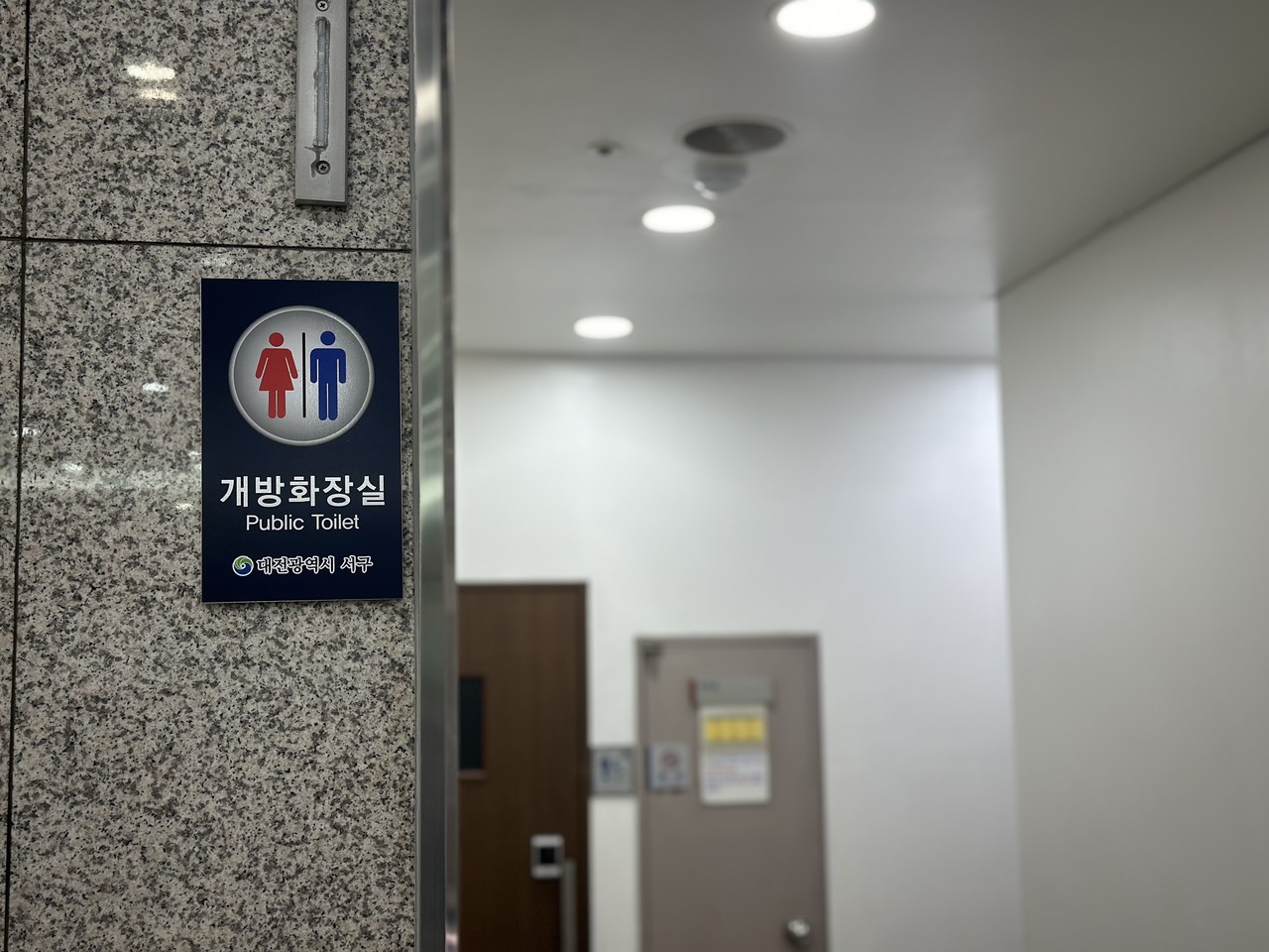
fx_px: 1760
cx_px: 634
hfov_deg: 39.7
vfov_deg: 30.3
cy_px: 476
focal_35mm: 48
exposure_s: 1/120
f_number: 1.78
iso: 64
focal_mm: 6.86
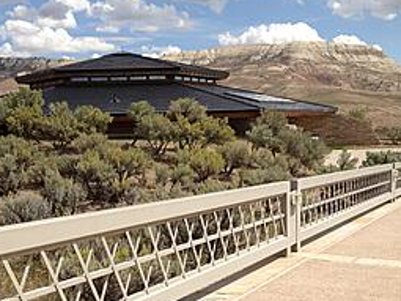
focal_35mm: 55
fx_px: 637
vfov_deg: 26.5
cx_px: 193
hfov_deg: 34.9
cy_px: 177
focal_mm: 4.28
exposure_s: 1/2045
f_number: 2.4
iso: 50
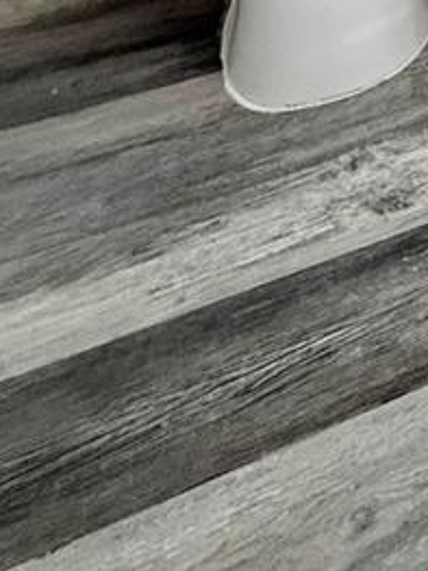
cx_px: 797
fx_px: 1056
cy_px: -643
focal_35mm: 64
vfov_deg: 17.7
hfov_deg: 17.8
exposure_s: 1/120
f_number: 2.2
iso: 160
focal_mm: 2.22
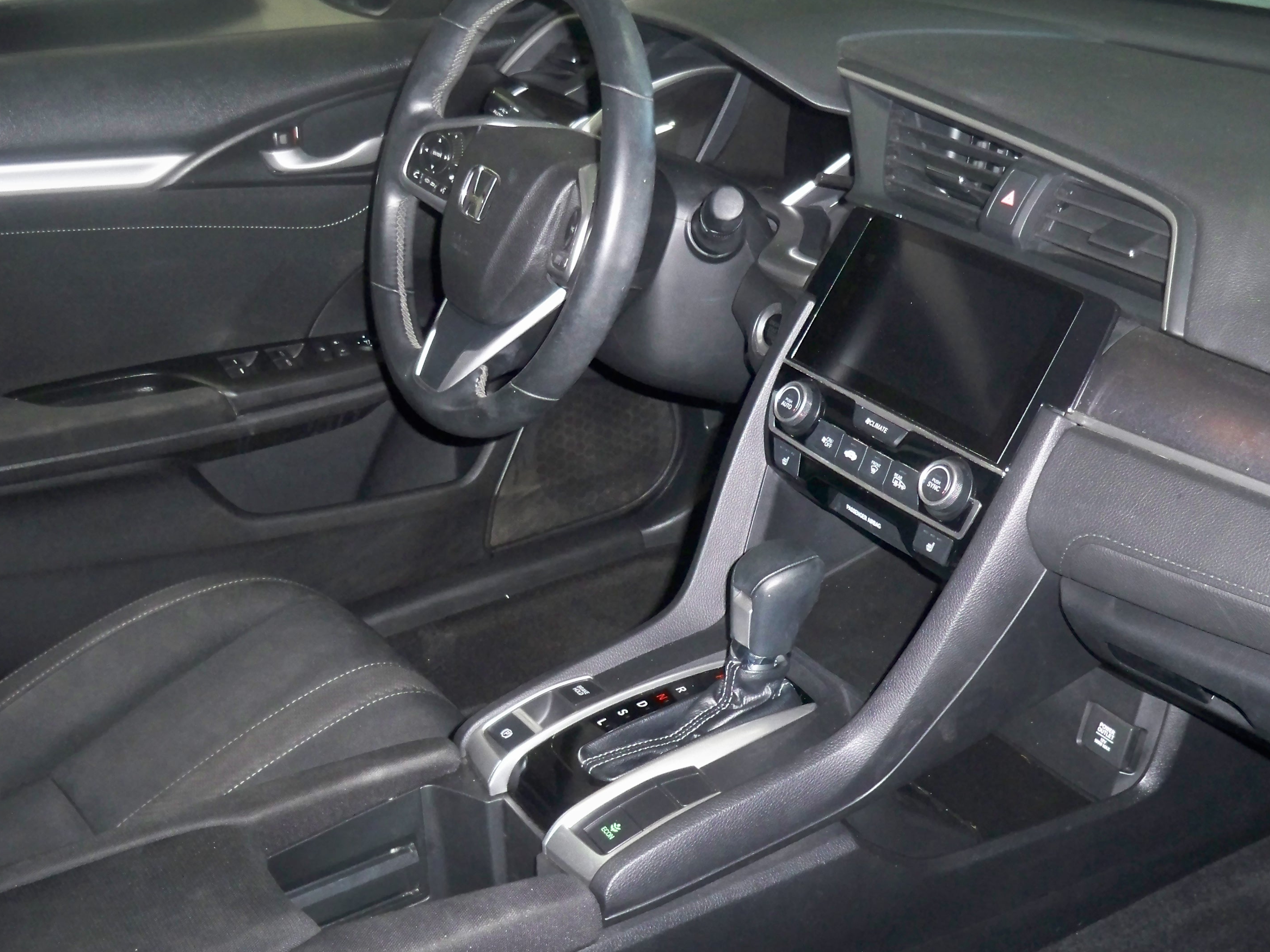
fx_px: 1651
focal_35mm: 45
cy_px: 478
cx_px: 777
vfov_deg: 32.2
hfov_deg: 41.8
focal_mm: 6.3
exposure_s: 1/60
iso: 400
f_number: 3.1
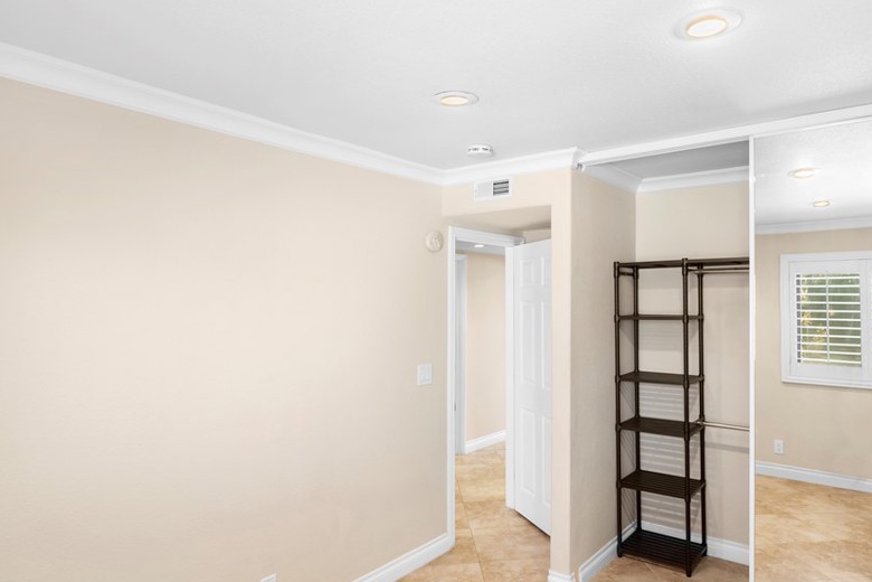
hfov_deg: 80.8
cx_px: 493
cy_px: 327
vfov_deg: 59.3
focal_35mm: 21
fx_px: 509
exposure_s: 1/2
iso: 200
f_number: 7.1
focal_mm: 16
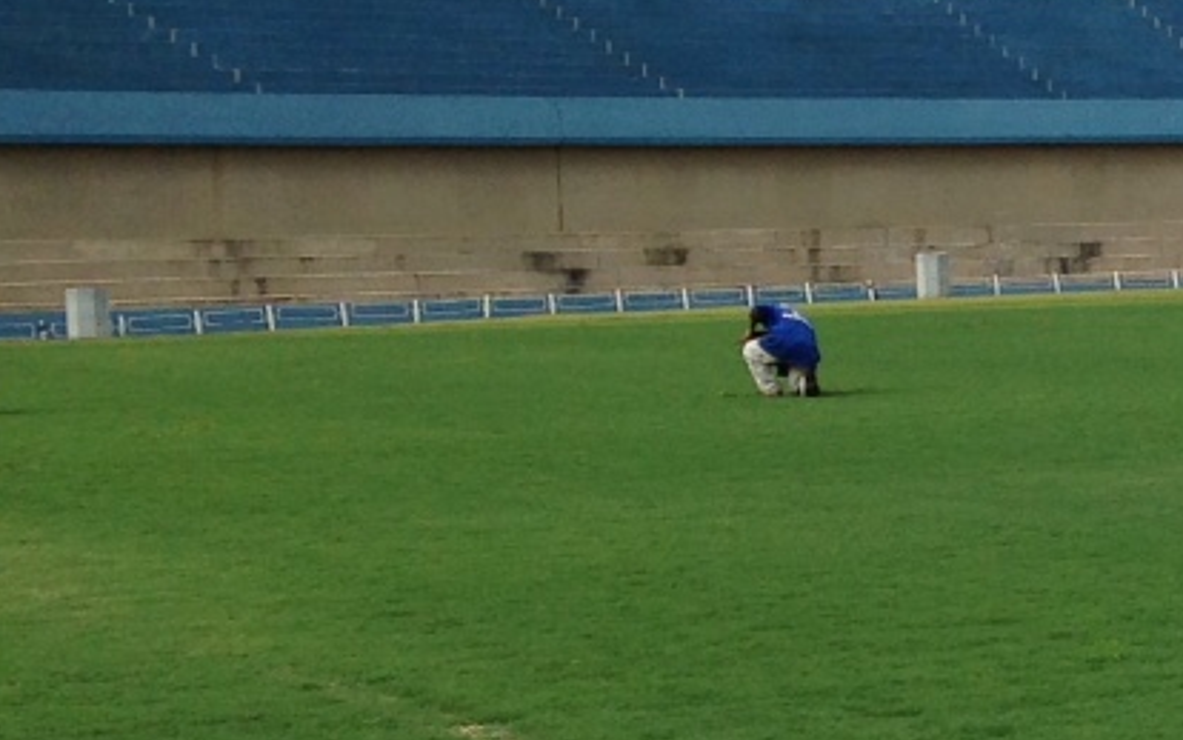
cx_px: 1803
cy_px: 540
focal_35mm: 138
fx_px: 4450
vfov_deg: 9.5
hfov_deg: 14.1
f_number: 2.4
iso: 50
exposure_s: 1/1232
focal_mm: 4.12
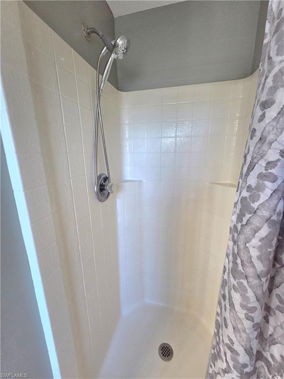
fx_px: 142
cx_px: 142
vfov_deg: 106.2
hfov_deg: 89.9
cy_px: 190
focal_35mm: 13
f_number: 2.2
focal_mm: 2.2
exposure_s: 1/60.2
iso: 500
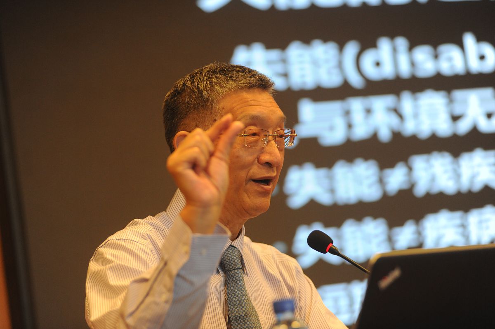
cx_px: 248
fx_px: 1594
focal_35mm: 116
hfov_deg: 17.6
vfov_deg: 11.8
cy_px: 164
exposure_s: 1/320
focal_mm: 116
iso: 1600
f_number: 2.8
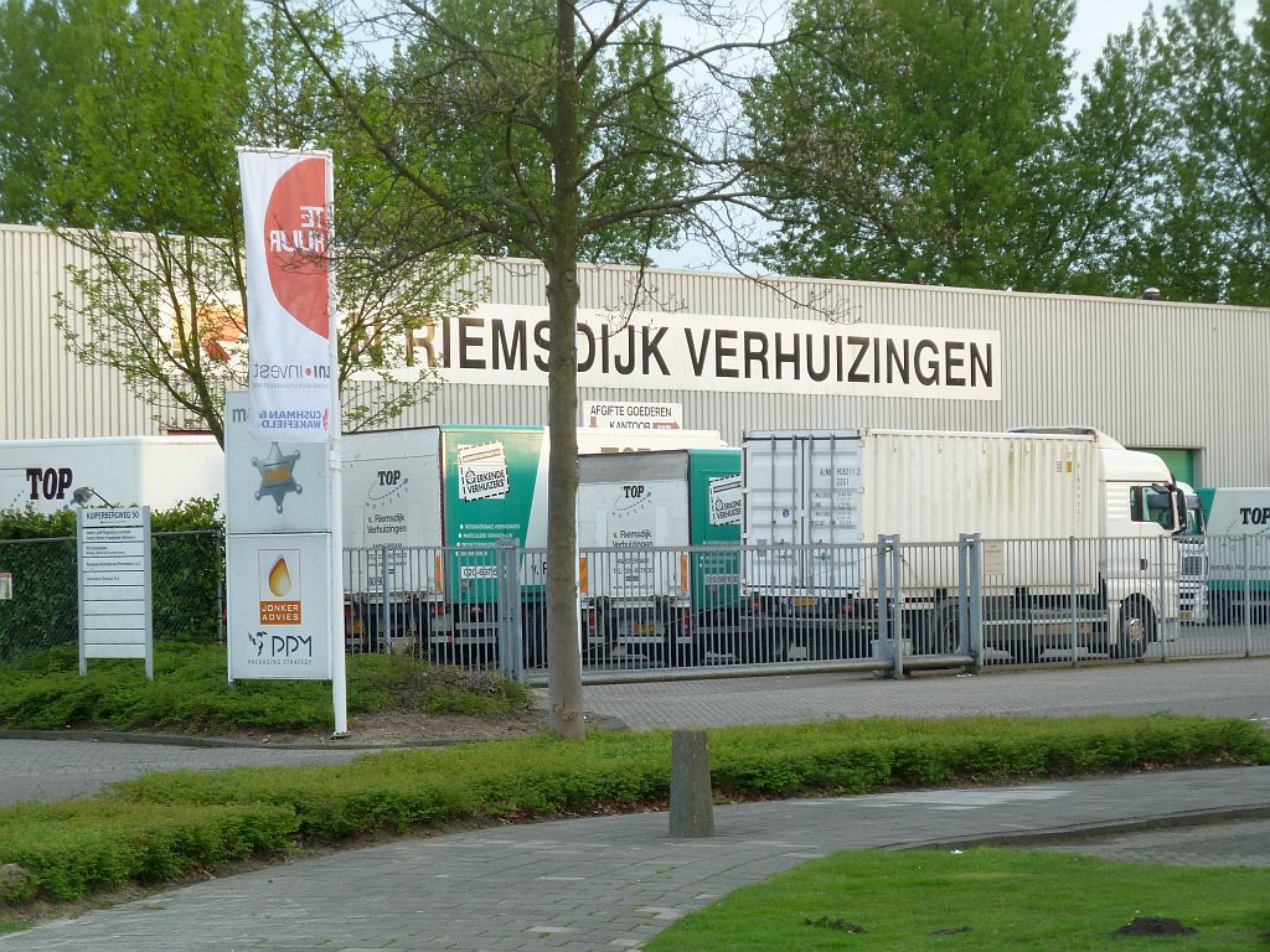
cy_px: 476
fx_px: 4072
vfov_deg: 13.3
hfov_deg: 17.7
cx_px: 635
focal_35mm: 111
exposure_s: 1/40
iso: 100
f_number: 4.4
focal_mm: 18.2
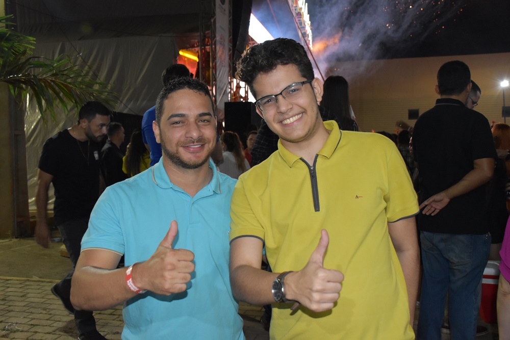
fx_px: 468
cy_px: 170
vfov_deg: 40.0
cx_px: 255
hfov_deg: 57.2
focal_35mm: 33
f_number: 3.5
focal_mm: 22
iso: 2200
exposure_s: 1/60
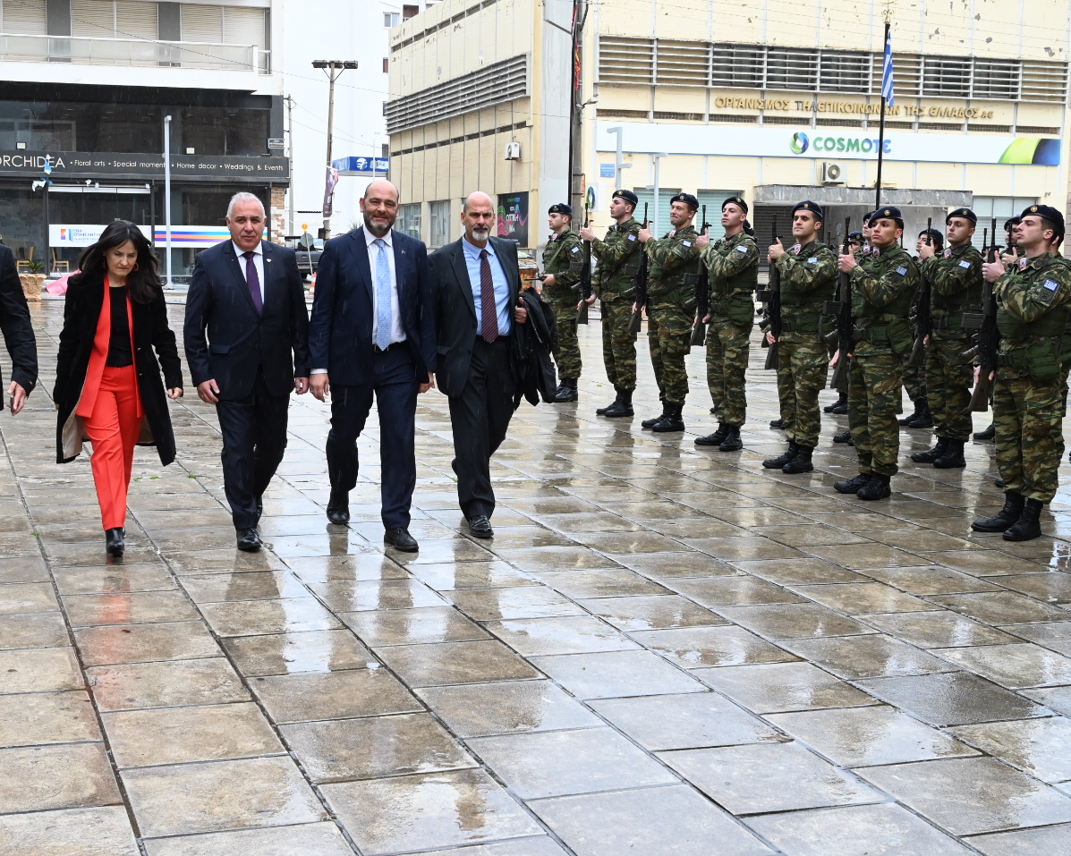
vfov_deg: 32.1
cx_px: 469
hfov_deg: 39.5
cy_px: 430
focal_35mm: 47
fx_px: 1489
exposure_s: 1/250
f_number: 10
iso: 1600
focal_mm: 37
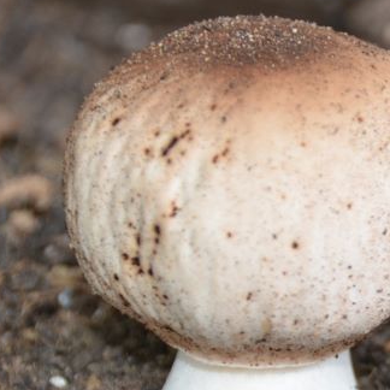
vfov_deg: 5.3
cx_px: 410
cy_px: 299
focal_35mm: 330
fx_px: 4206
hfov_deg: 5.3
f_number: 5
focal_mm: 82
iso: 800
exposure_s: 1/60
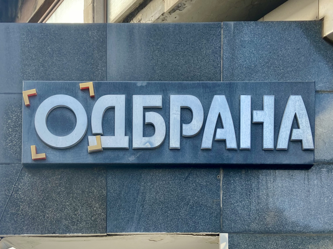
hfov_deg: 67.3
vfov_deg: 53.1
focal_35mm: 26
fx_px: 250
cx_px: 166
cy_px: 124
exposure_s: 1/127
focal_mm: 4.25
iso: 32
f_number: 1.8
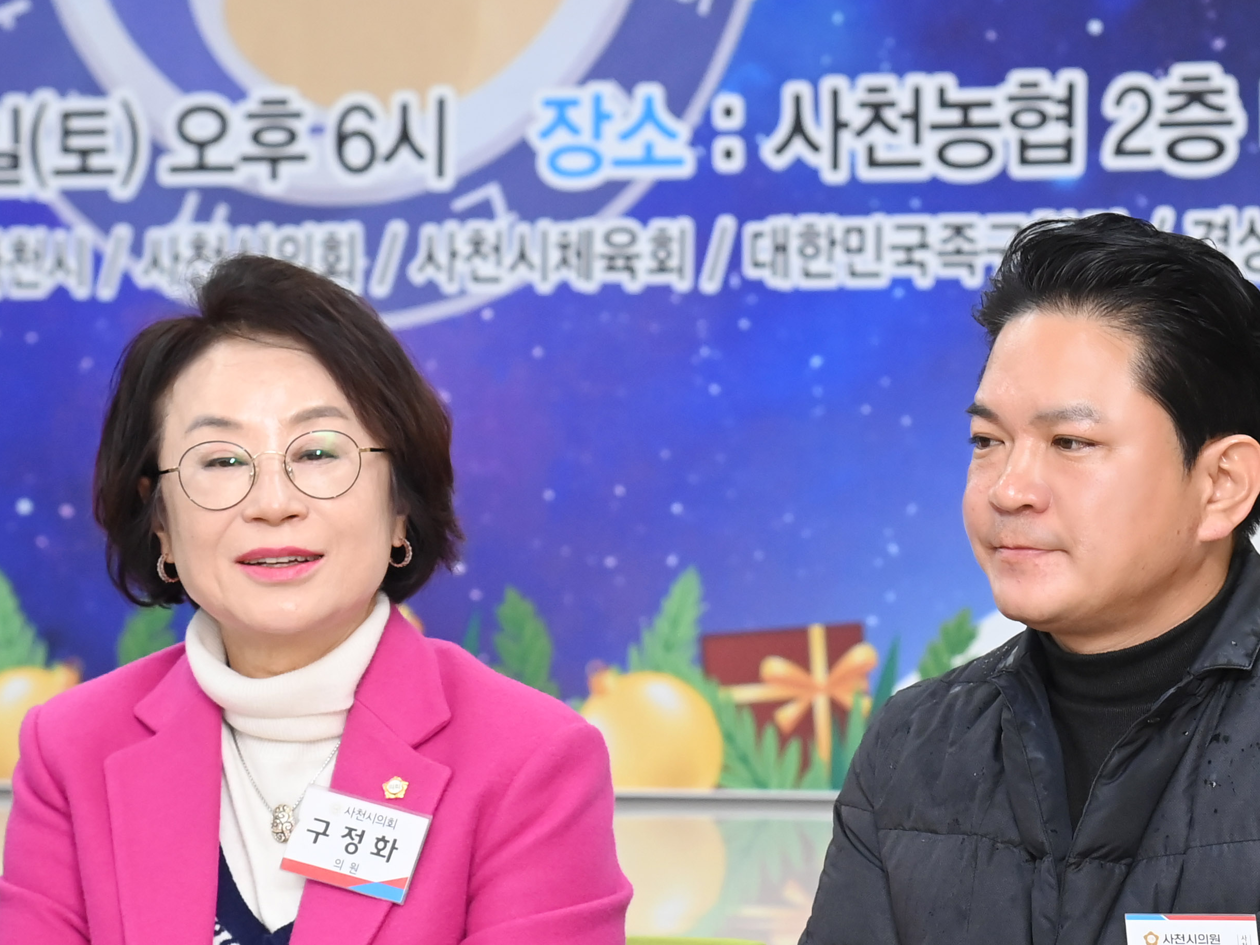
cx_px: 1132
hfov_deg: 10.4
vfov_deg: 7.9
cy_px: 654
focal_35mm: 189
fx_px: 6879
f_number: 6.3
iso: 3200
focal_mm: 86
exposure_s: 1/250
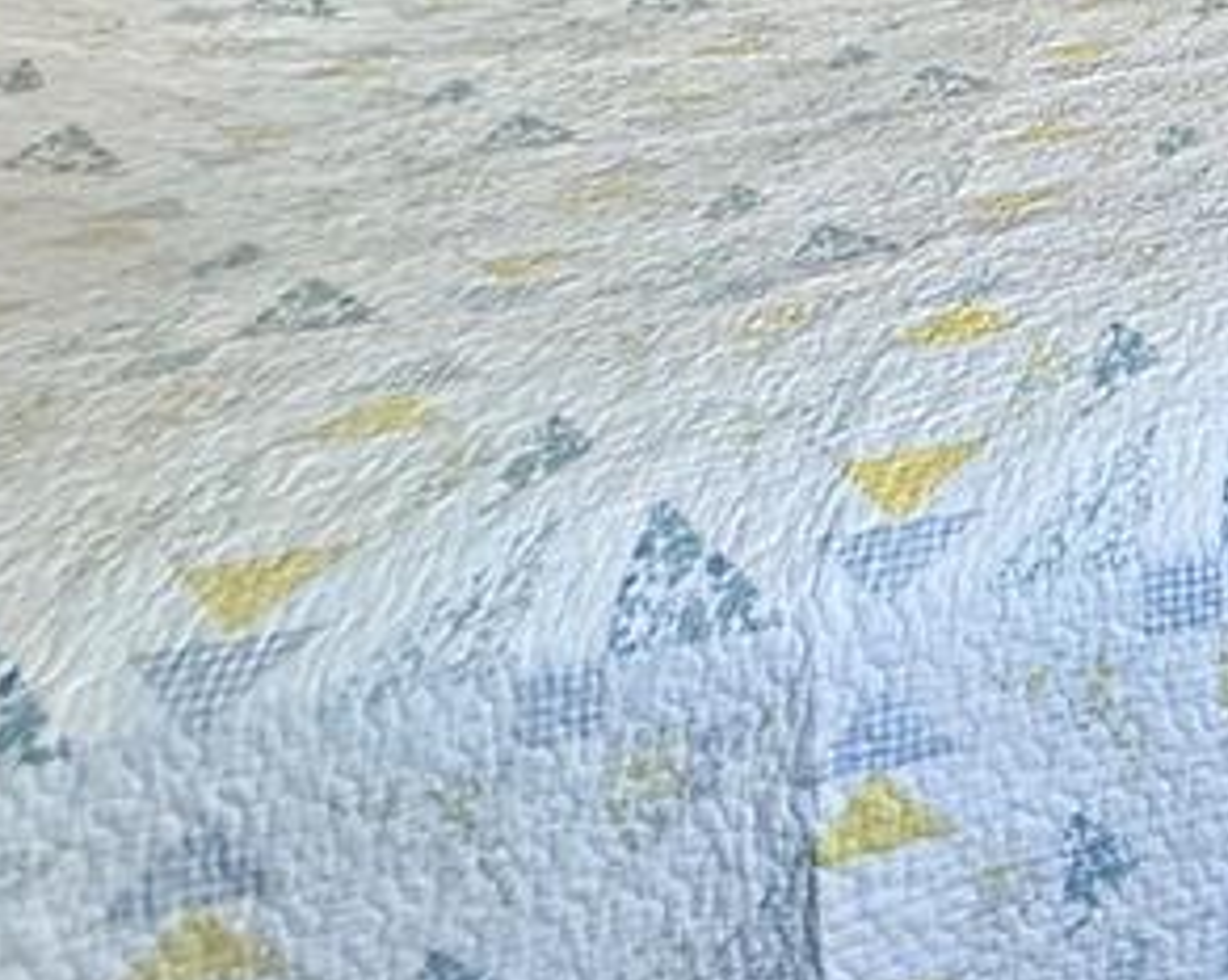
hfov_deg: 25.4
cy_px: -547
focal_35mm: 48
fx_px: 1743
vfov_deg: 23.8
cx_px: 1972
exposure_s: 1/60
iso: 640
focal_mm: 2.22
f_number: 2.2
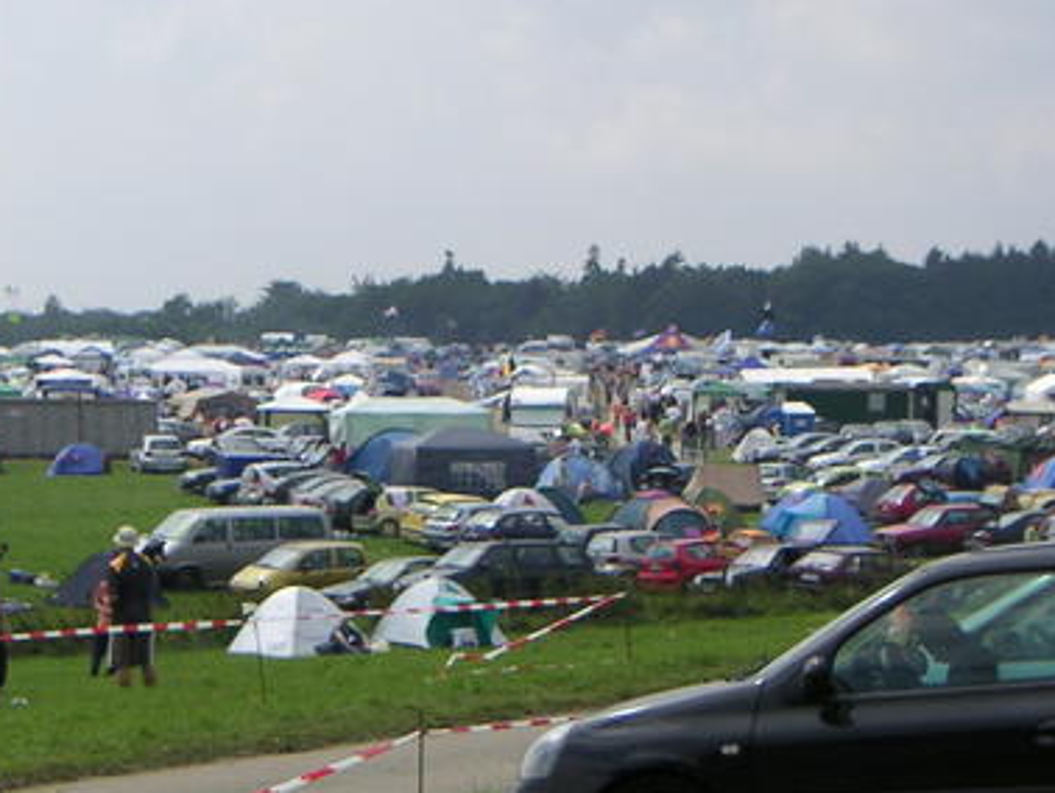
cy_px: 475
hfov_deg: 15.2
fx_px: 3934
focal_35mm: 129
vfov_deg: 11.5
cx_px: 234
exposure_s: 1/180
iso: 50
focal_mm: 9.4
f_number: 6.7
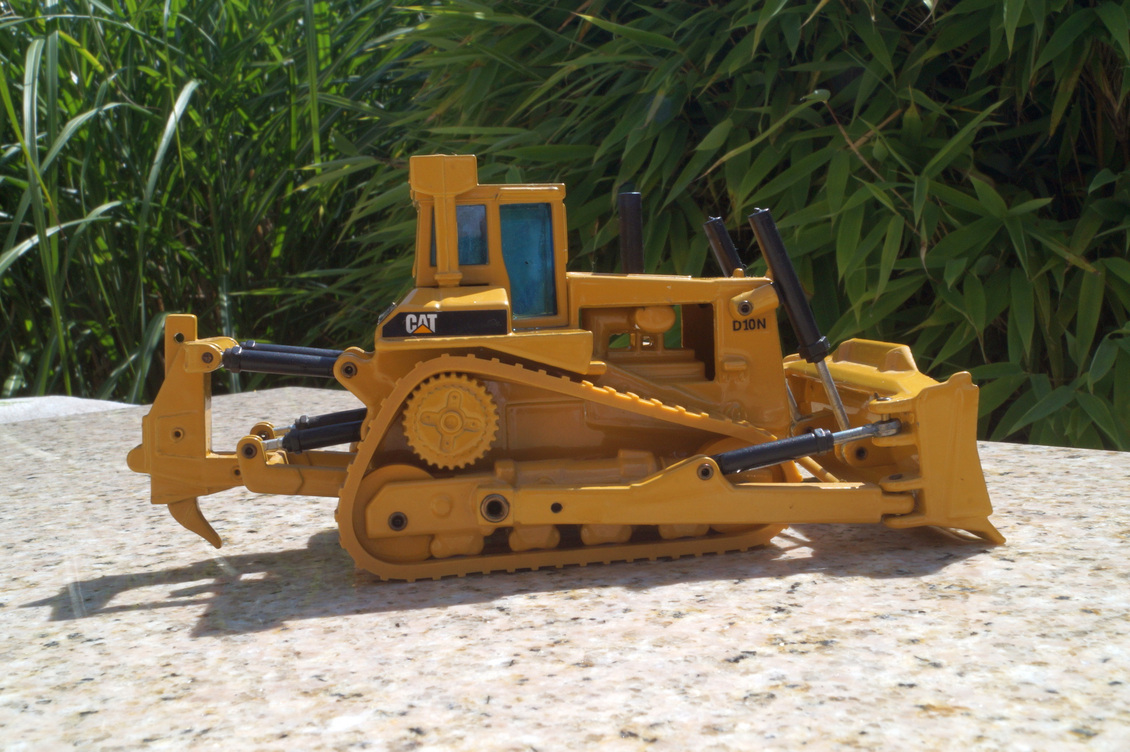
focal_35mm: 39
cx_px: 565
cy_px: 376
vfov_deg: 34.2
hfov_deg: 49.6
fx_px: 1223
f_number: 25
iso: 250
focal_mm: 26
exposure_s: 1/60
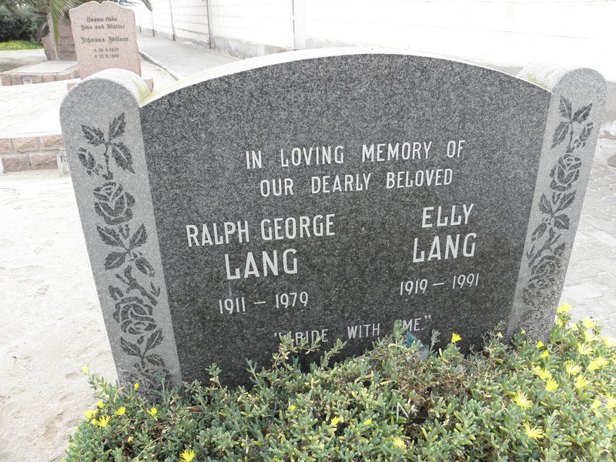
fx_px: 463
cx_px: 308
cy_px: 231
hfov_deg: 67.3
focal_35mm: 26
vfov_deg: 53.1
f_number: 4
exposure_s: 1/60
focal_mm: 4.6
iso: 64
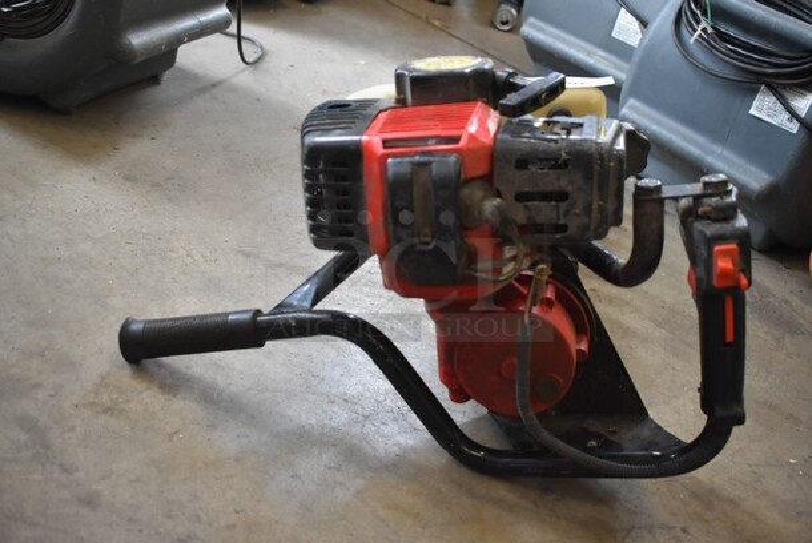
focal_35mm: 40
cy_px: 272
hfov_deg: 47.9
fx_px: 914
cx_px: 406
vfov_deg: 33.1
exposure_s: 1/125
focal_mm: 27
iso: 1400
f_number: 4
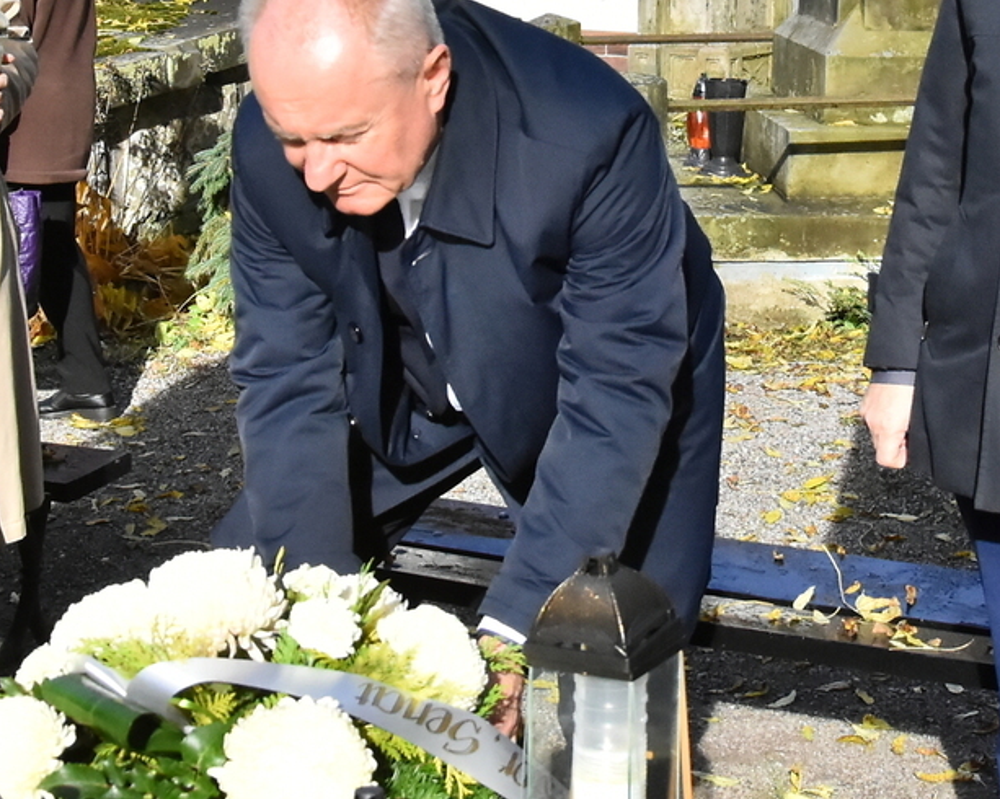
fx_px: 2826
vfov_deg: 15.9
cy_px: 82
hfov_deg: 19.9
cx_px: 742
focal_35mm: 96
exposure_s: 1/8000
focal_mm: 21
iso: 2000
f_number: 4.5
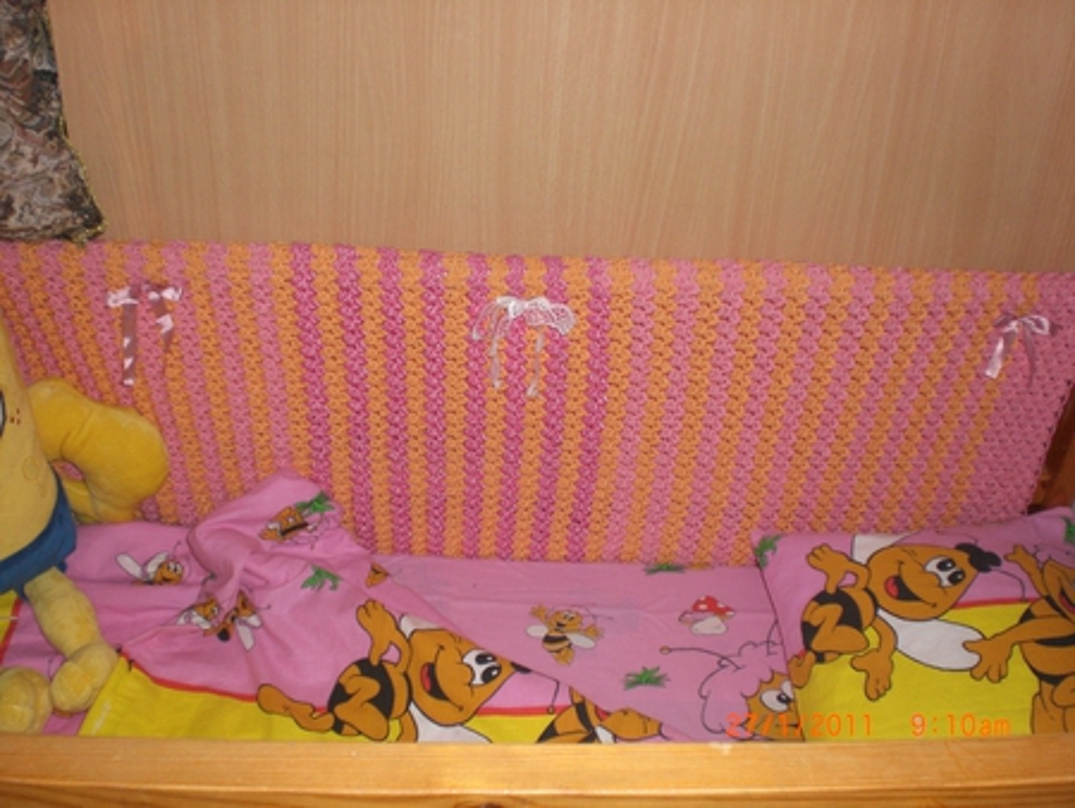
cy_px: 404
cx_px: 538
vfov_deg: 37.8
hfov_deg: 49.0
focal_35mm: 38
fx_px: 1181
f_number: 3.1
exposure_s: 1/60
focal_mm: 6.3
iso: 200
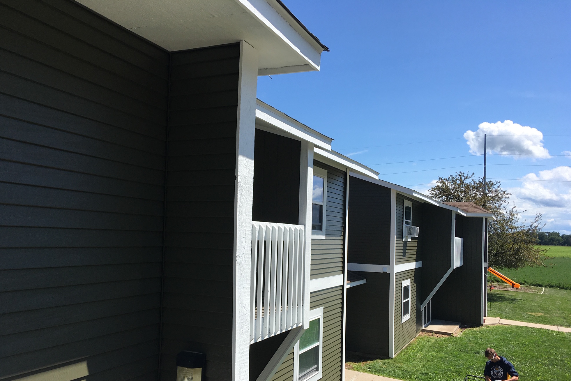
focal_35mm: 31
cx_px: 288
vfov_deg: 42.2
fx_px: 492
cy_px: 218
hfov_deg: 60.3
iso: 25
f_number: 2.2
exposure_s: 1/1672
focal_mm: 4.15
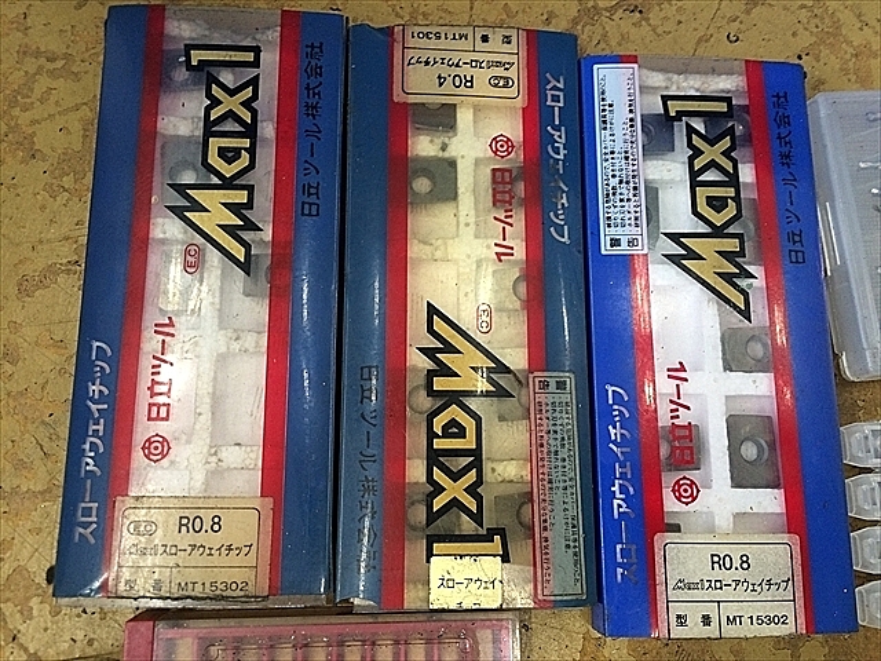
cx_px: 440
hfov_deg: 61.7
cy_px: 330
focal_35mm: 29
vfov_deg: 48.2
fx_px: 738
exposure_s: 1/30
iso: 64
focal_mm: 4.15
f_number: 2.2
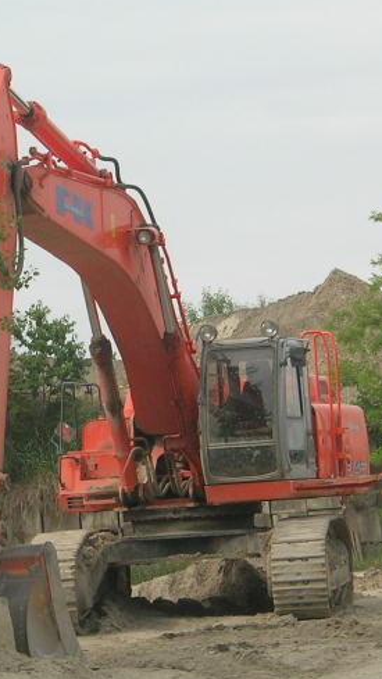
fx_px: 3782
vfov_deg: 10.3
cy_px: 361
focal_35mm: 210
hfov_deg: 5.8
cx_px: 113
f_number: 7.3
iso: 64
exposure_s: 1/180
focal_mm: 19.1
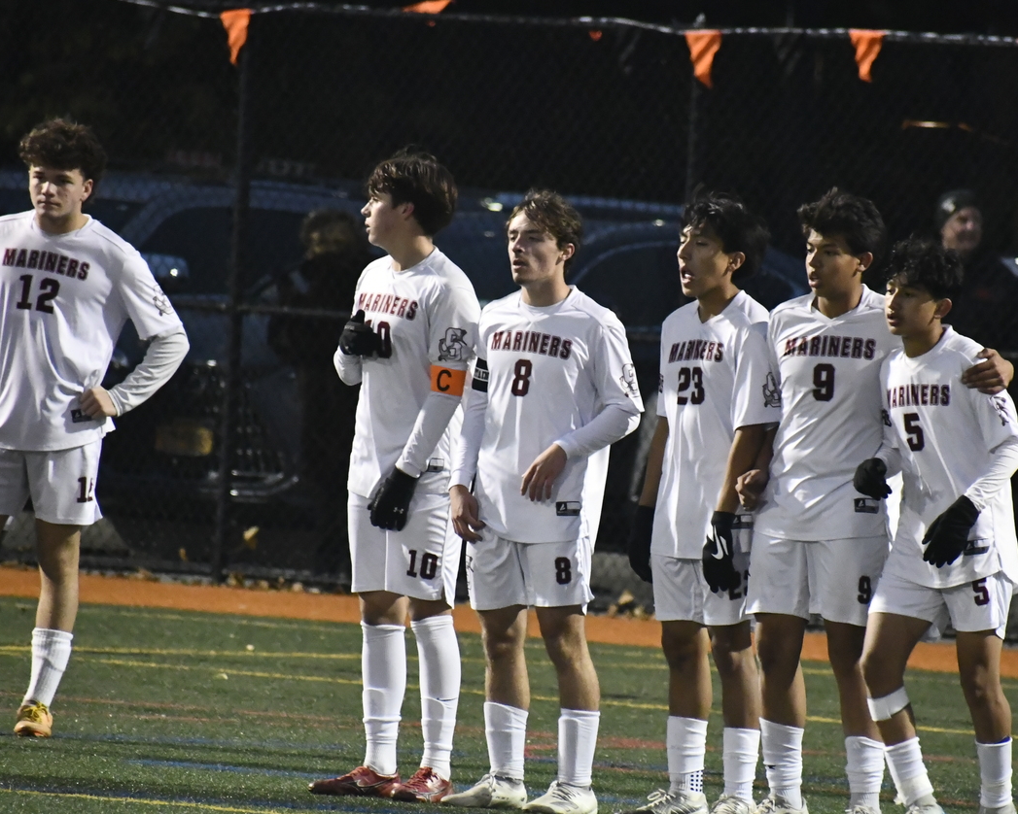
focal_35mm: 605
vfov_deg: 2.6
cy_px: 446
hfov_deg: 3.2
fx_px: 18231
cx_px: 577
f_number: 6.3
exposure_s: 1/250
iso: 9000
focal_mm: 300
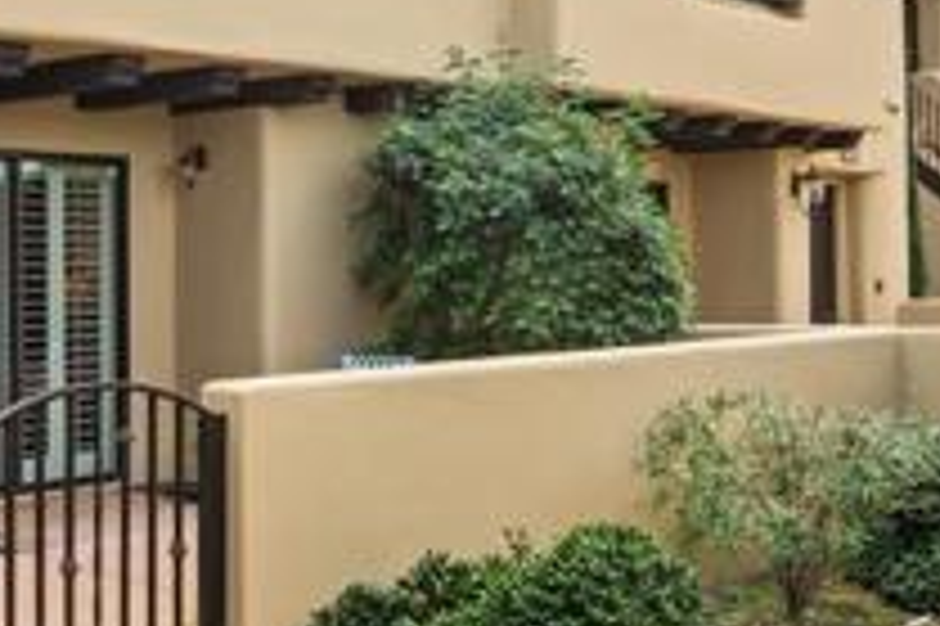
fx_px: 1278
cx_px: 414
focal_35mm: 49
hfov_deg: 40.3
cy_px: -110
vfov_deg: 25.0
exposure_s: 1/400
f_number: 8
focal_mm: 16
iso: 64
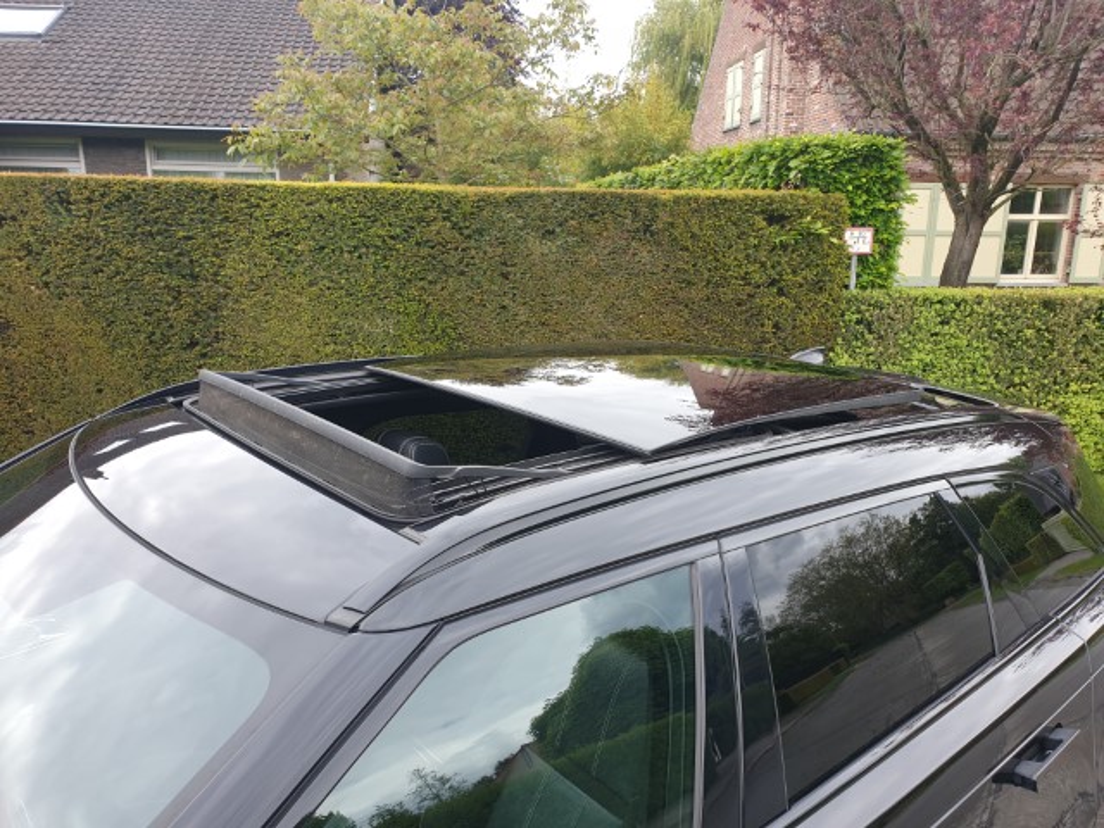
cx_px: 552
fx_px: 829
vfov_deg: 53.1
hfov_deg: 67.3
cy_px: 414
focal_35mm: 26
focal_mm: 4.3
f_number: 2.4
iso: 50
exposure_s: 1/263
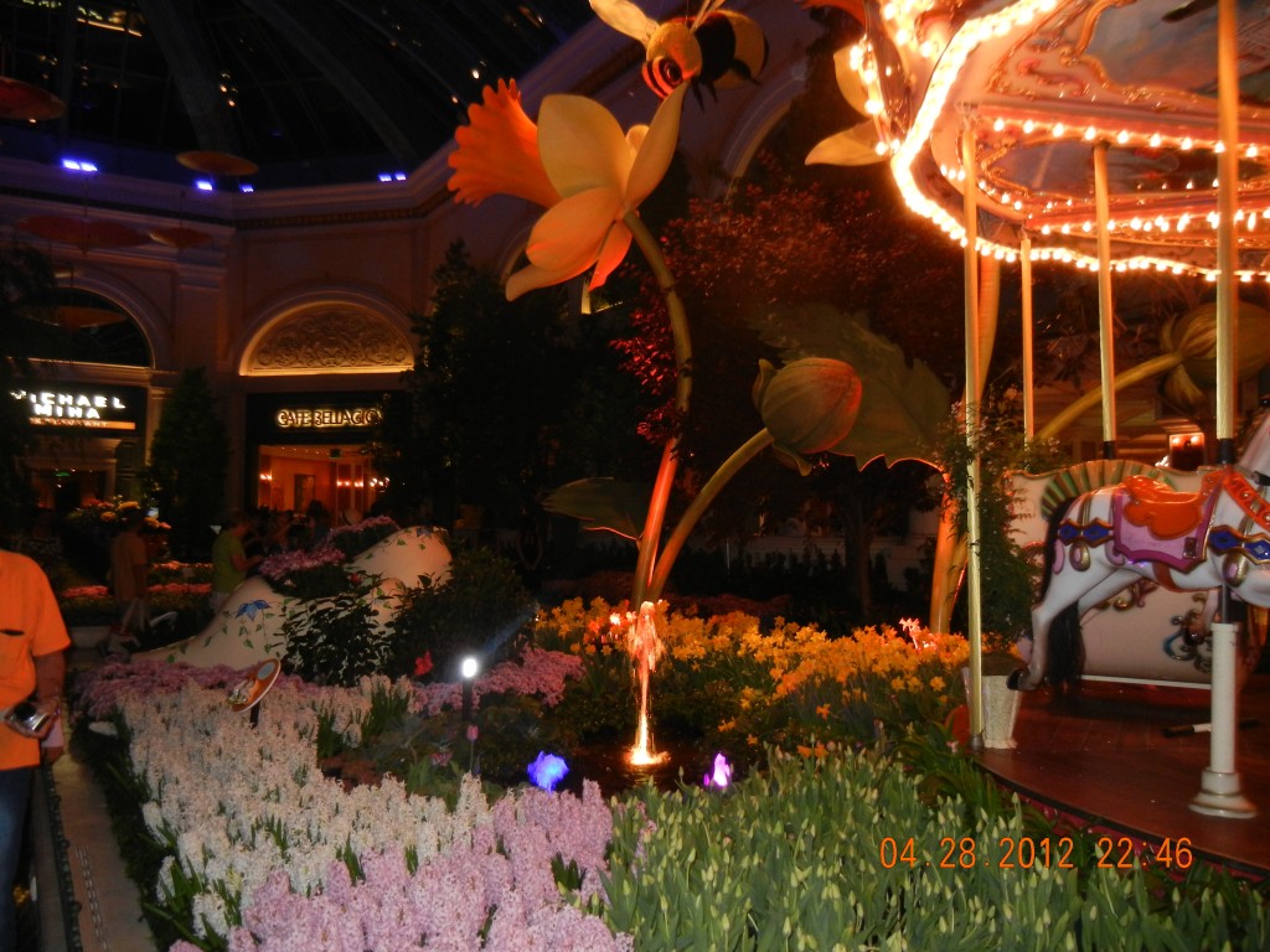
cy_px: 476
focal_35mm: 30
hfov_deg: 60.0
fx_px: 1101
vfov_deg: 46.8
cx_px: 635
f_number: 3.5
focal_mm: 5.4
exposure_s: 1/30
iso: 400
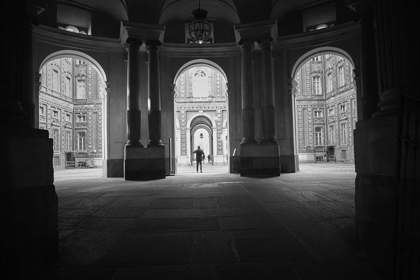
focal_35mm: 24
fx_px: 280
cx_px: 210
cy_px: 140
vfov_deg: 53.1
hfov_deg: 73.7
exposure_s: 1/50
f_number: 2.8
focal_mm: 9
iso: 640
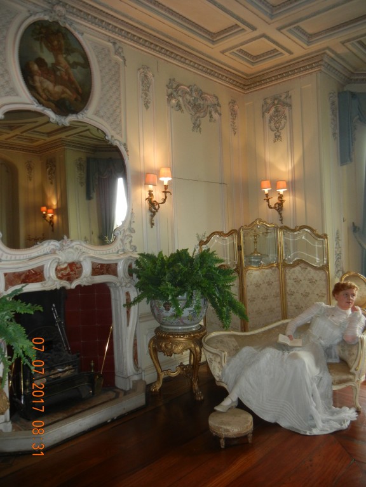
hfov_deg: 46.8
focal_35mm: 30
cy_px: 244
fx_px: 423
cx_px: 183
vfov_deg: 60.0
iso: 228
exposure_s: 1/30
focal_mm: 5.4
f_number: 3.5
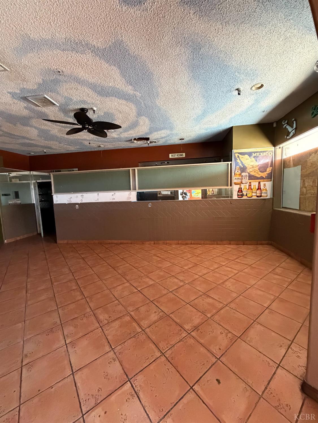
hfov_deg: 85.7
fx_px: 171
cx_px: 159
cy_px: 212
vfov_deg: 102.0
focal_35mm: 14
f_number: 2.2
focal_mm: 2.22
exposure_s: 1/60
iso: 1000
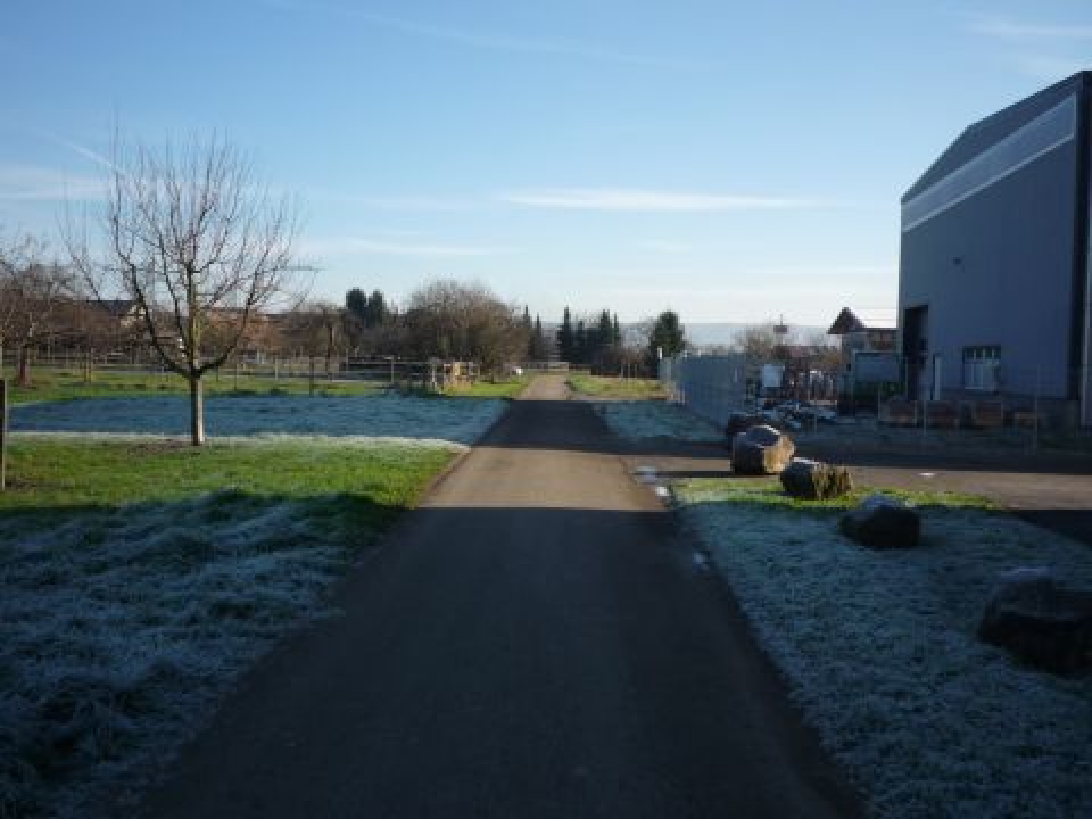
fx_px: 1009
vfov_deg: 44.2
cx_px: 546
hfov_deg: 56.8
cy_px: 410
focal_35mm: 32
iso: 100
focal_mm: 5.2
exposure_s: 1/400
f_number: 4.5
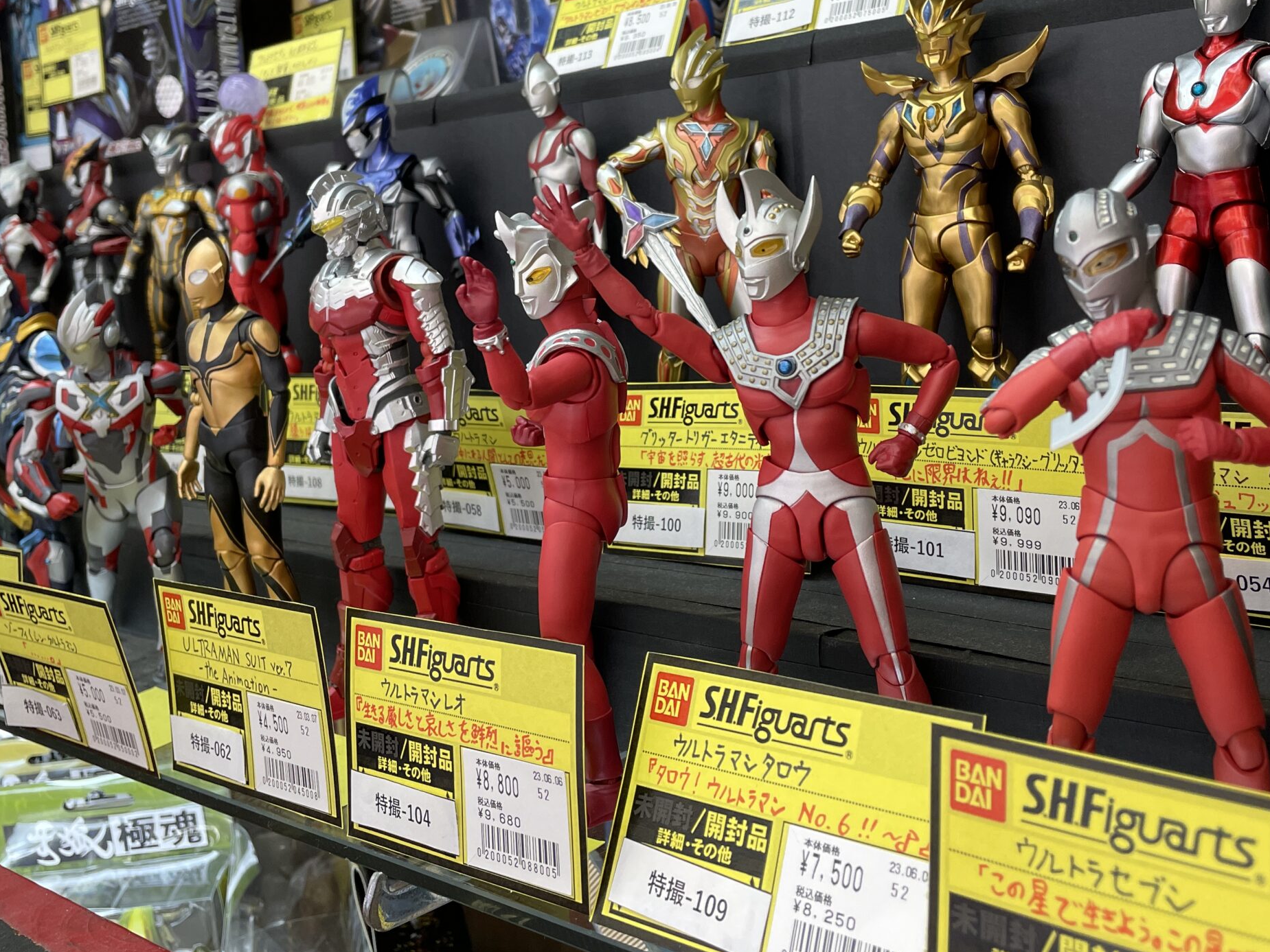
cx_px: 669
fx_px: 1321
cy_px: 313
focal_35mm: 36
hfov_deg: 51.3
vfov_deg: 39.2
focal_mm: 4.2
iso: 100
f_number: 1.6
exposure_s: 1/120
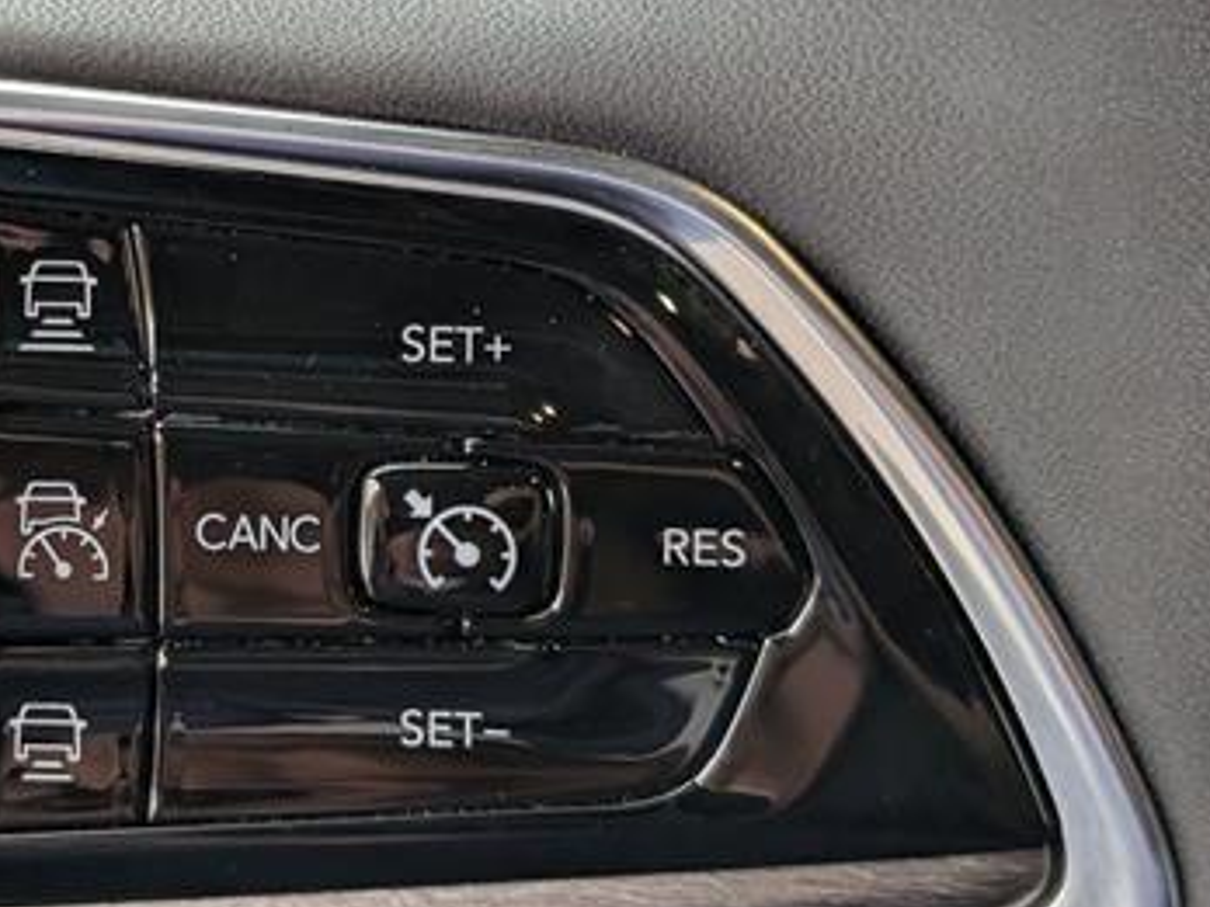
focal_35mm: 90
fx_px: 3146
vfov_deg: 16.2
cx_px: 153
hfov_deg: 21.4
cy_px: 129
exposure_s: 1/526
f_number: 1.68
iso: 230
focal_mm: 6.9
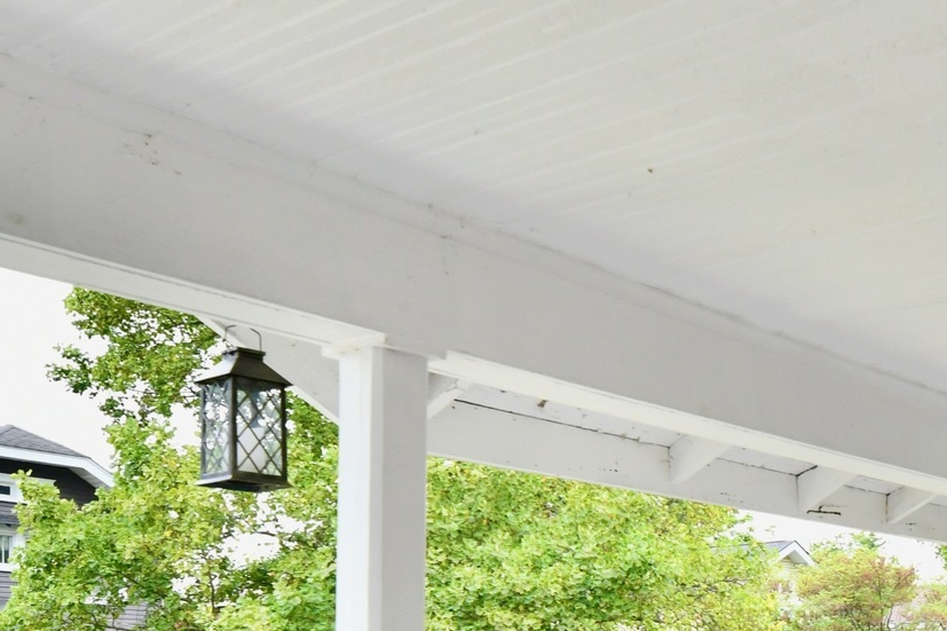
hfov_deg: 34.8
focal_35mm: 52
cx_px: 938
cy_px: 727
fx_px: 1368
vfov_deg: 24.0
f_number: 5
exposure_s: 1/100
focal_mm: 14
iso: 640
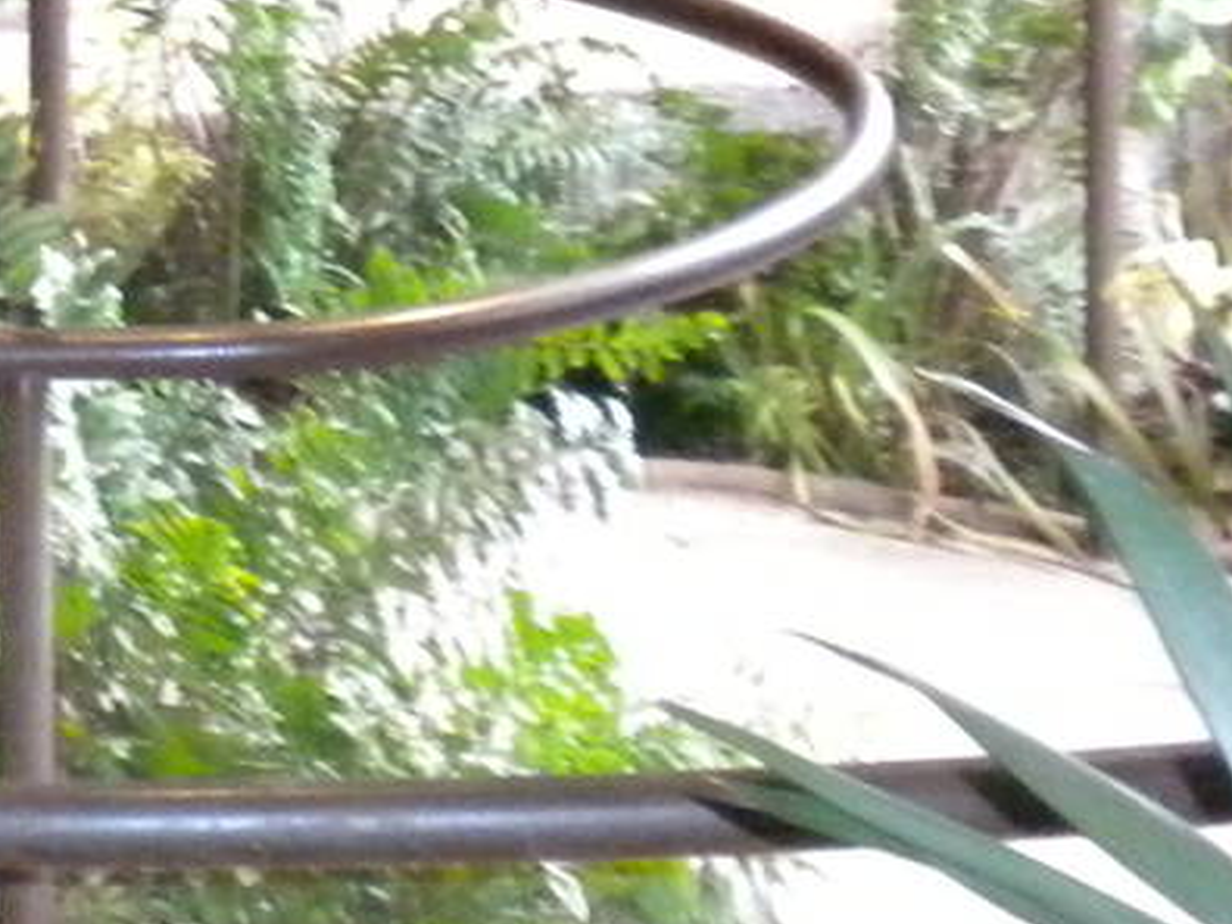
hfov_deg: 12.2
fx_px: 5337
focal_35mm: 150
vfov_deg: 9.6
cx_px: -933
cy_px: -387
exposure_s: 1/30
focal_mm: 6.6
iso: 800
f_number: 3.5
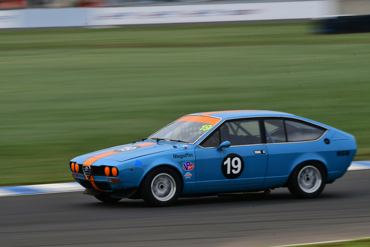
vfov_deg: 4.6
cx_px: 185
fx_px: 3084
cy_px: 124
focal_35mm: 300
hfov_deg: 6.9
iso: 160
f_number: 16
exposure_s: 1/60
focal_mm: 200
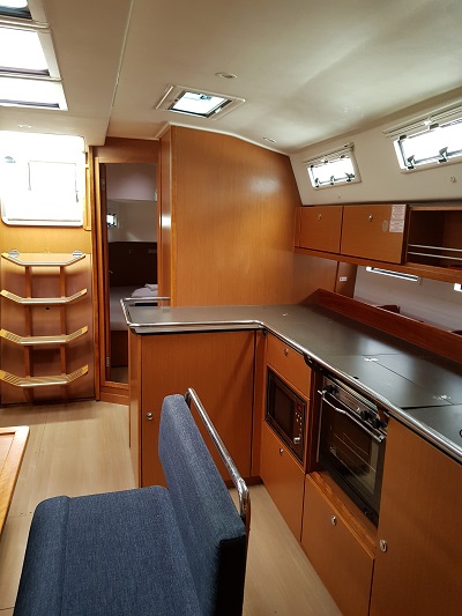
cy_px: 308
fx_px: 462
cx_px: 231
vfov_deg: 67.3
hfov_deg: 53.1
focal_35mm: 26
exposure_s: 1/30
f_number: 1.7
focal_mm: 4.2
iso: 200
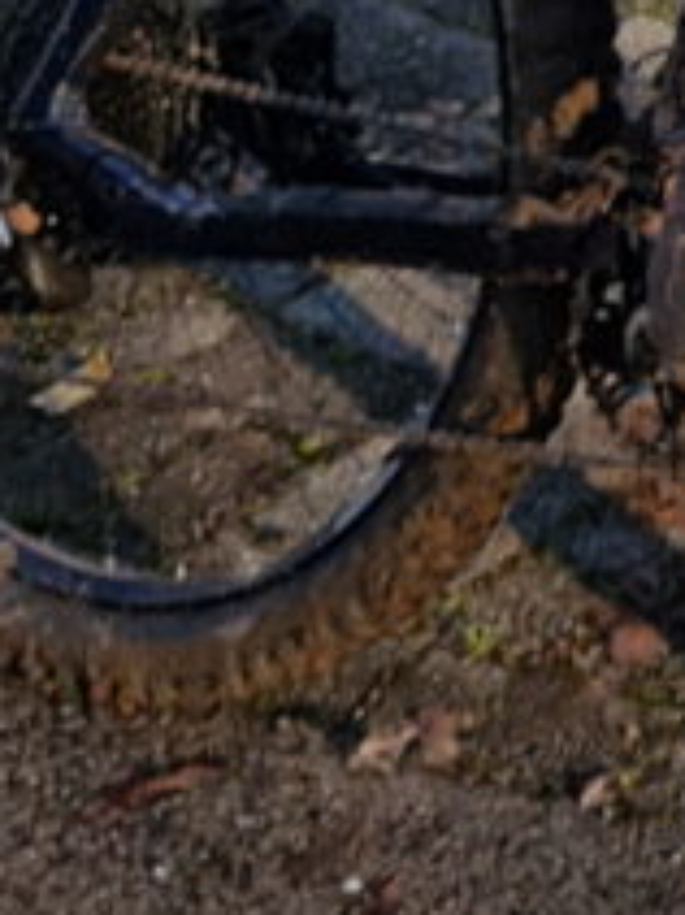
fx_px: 3328
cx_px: 1231
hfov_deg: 11.0
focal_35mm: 126
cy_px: -668
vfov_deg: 14.1
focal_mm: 4.2
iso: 50
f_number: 1.7
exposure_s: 1/948
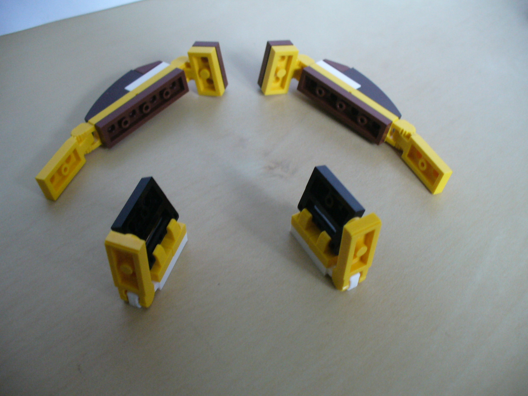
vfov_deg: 38.7
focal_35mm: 37
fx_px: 564
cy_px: 198
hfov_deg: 50.1
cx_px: 264
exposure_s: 1/20
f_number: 2.8
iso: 200
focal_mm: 6.1
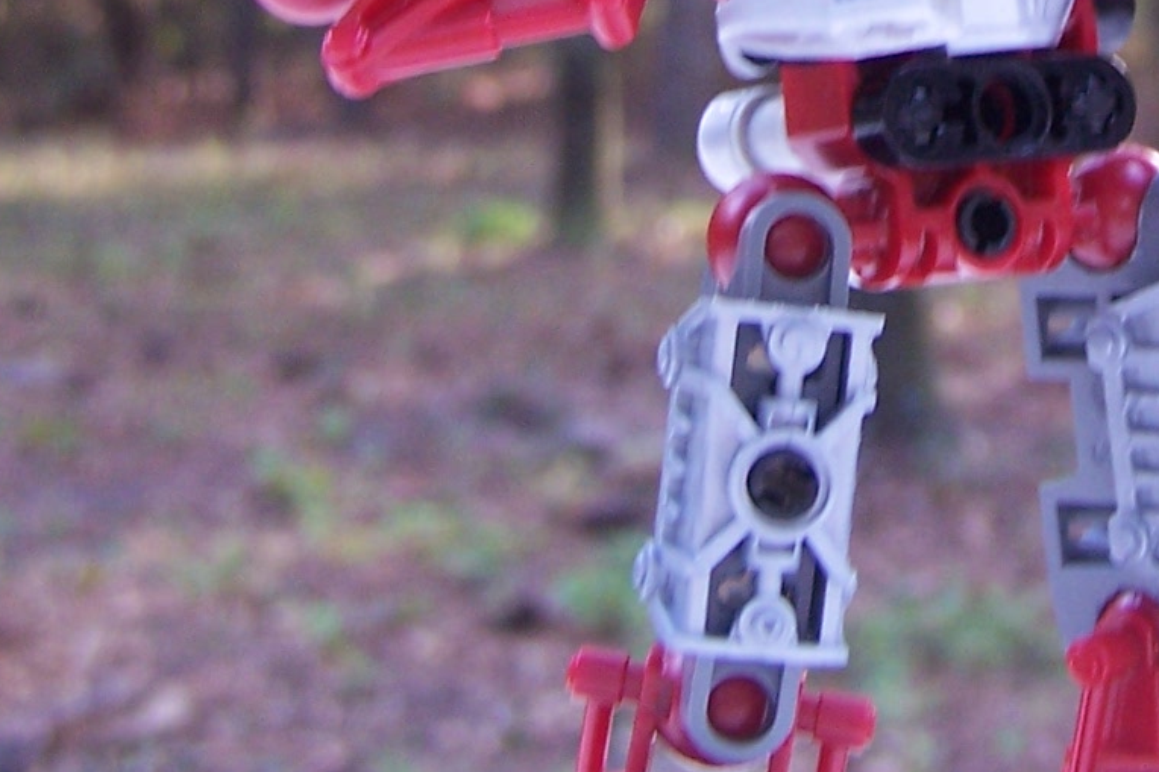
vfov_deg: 12.3
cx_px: 1118
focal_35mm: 106
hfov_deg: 18.8
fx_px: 3412
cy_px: -388
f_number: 2.8
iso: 80
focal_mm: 6.3
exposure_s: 1/30
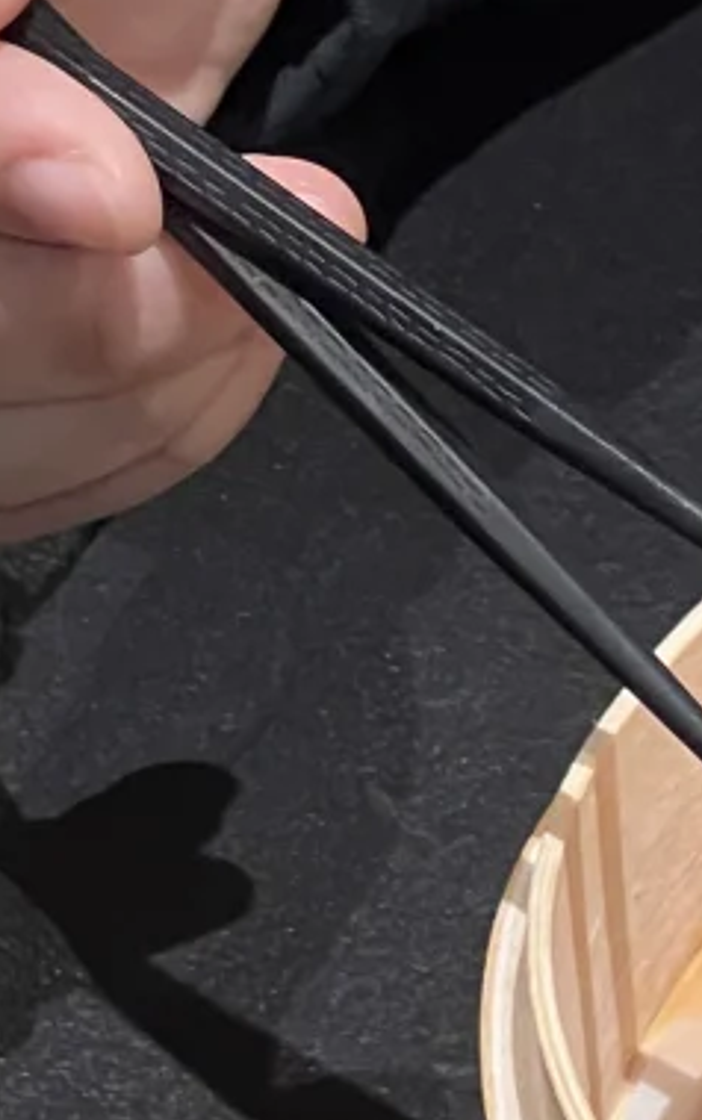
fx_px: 9444
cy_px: 1147
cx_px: 855
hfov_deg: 4.2
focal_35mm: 309
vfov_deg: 6.8
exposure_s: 1/50
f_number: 2.8
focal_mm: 9
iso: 320
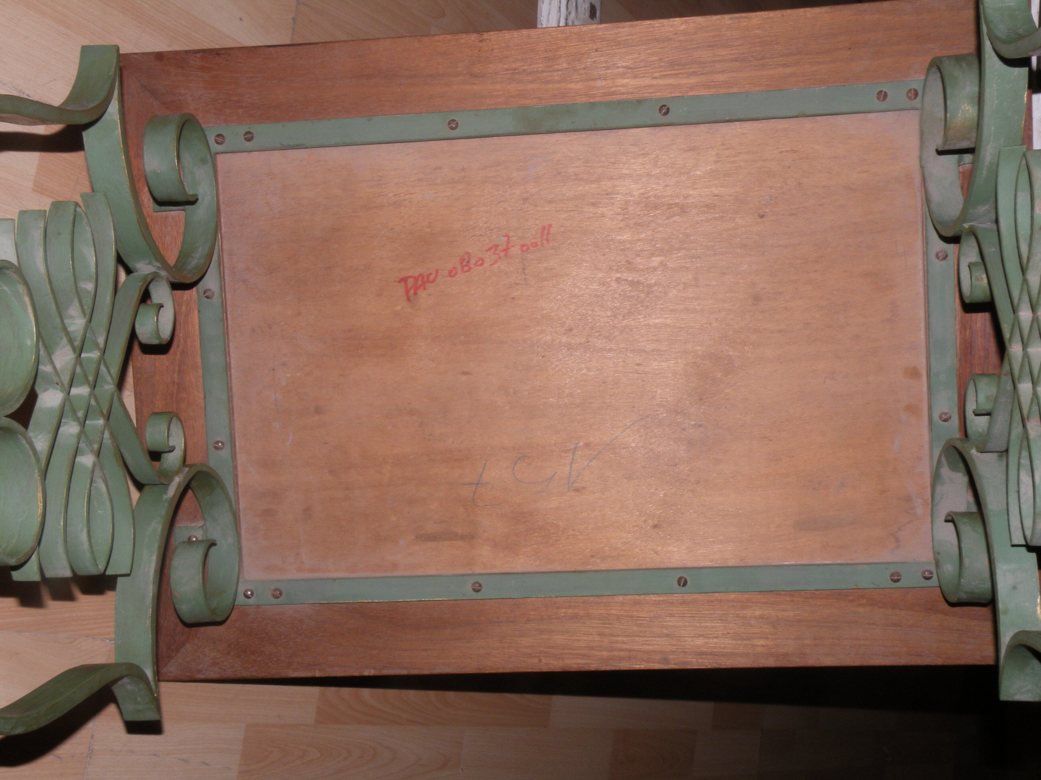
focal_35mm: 42
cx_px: 520
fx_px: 1263
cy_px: 390
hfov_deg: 44.8
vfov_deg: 34.3
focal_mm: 7.4
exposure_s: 1/60
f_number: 8
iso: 88
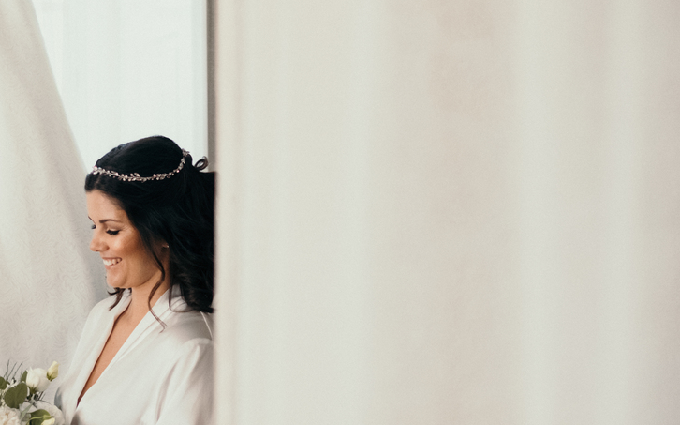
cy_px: 189
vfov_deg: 22.0
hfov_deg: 33.5
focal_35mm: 59
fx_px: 1093
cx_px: 126
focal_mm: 23
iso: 1600
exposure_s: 1/800
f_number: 1.4
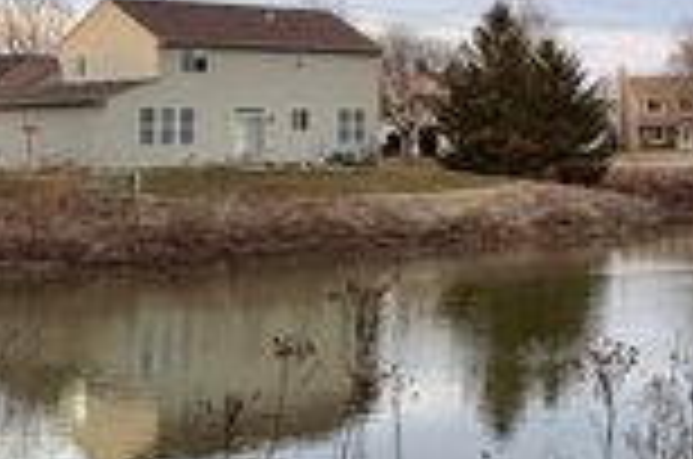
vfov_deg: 15.3
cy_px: 52
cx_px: 666
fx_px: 1690
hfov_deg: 22.4
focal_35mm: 88
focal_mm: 5.96
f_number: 1.6
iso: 125
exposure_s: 1/83
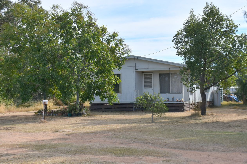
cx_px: 150
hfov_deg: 34.9
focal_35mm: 57
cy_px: 63
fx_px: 391
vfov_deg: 23.7
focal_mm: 30
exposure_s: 1/500
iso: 180
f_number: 8
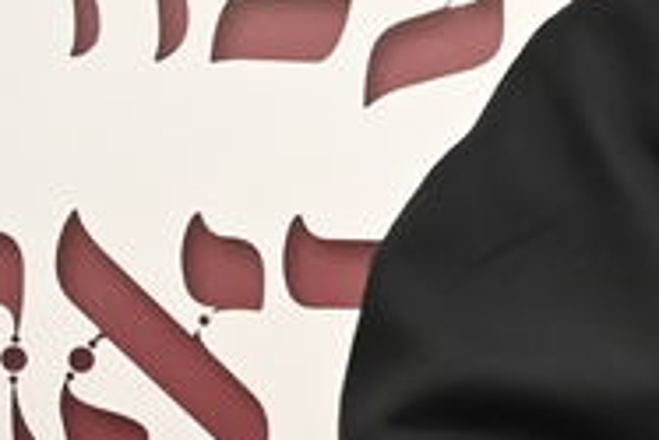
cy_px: 415
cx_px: 2065
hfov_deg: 5.8
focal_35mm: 329
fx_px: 6027
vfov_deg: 4.2
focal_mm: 44
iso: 1600
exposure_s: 1/125
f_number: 3.5
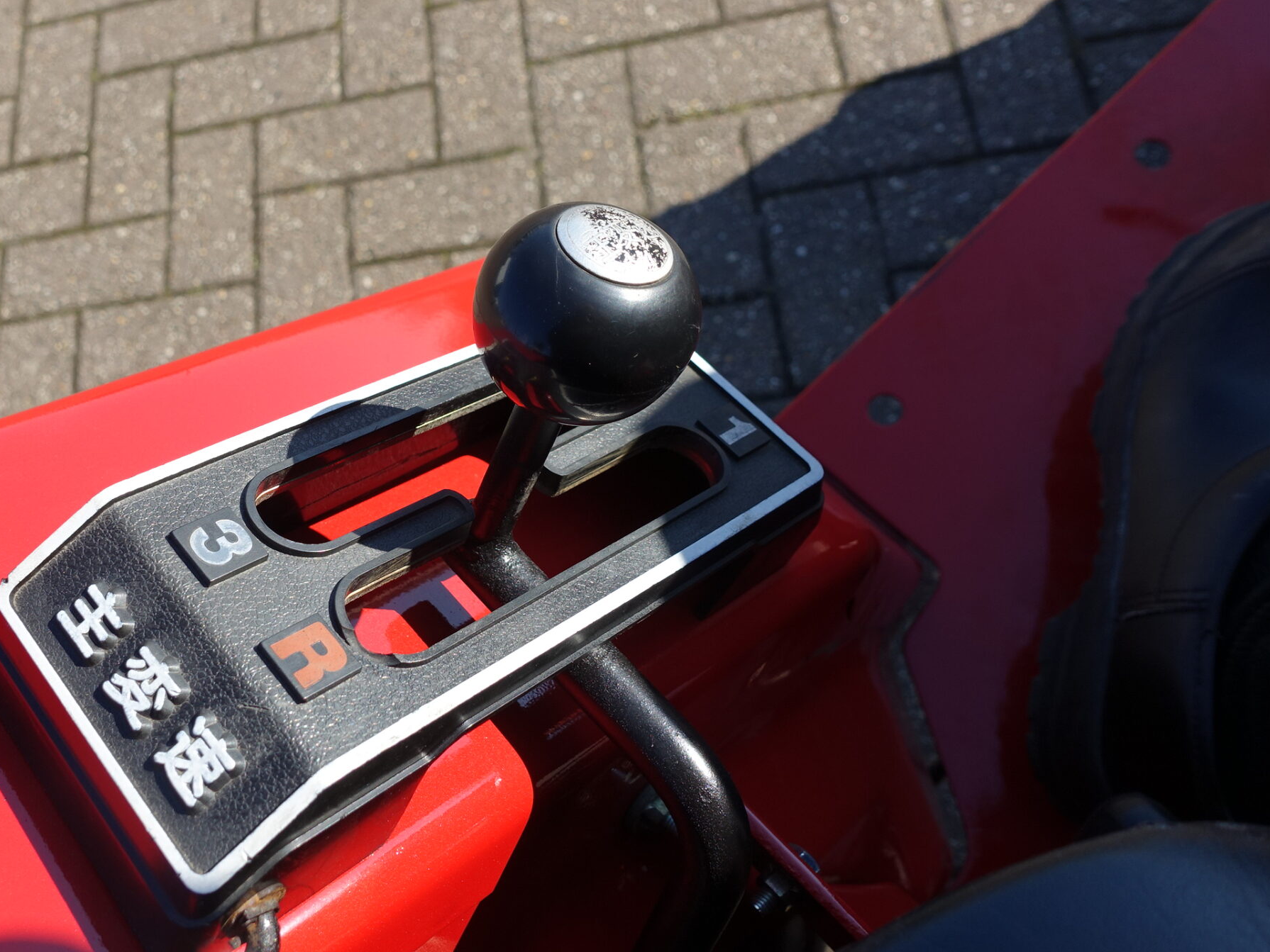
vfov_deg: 42.8
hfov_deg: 53.6
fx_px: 1211
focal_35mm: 33
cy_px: 400
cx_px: 370
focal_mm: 8.8
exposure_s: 1/640
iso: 125
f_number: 4
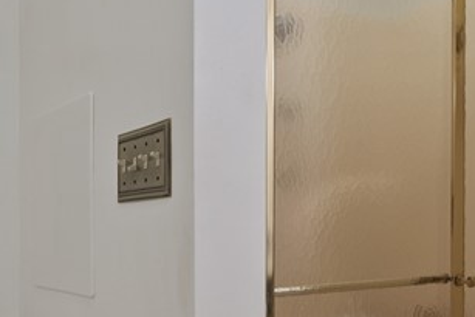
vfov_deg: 28.7
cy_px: 246
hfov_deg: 41.7
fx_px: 607
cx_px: 345
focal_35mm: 46
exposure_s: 1/50
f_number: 3.2
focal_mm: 13
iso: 100
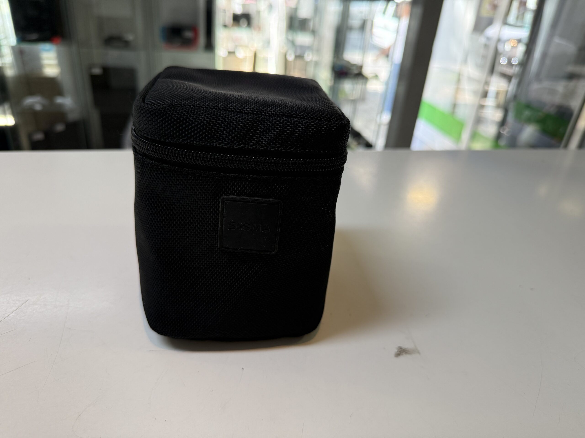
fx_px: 406
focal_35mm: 24
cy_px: 219
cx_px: 292
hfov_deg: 71.6
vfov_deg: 56.8
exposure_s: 1/130
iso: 200
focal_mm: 6.76
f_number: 1.78
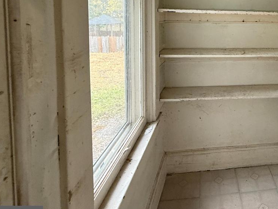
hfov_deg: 57.1
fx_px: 217
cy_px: 26
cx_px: 246
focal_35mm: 27
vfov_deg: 46.9
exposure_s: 1/60
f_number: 2.2
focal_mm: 2.22
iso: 400
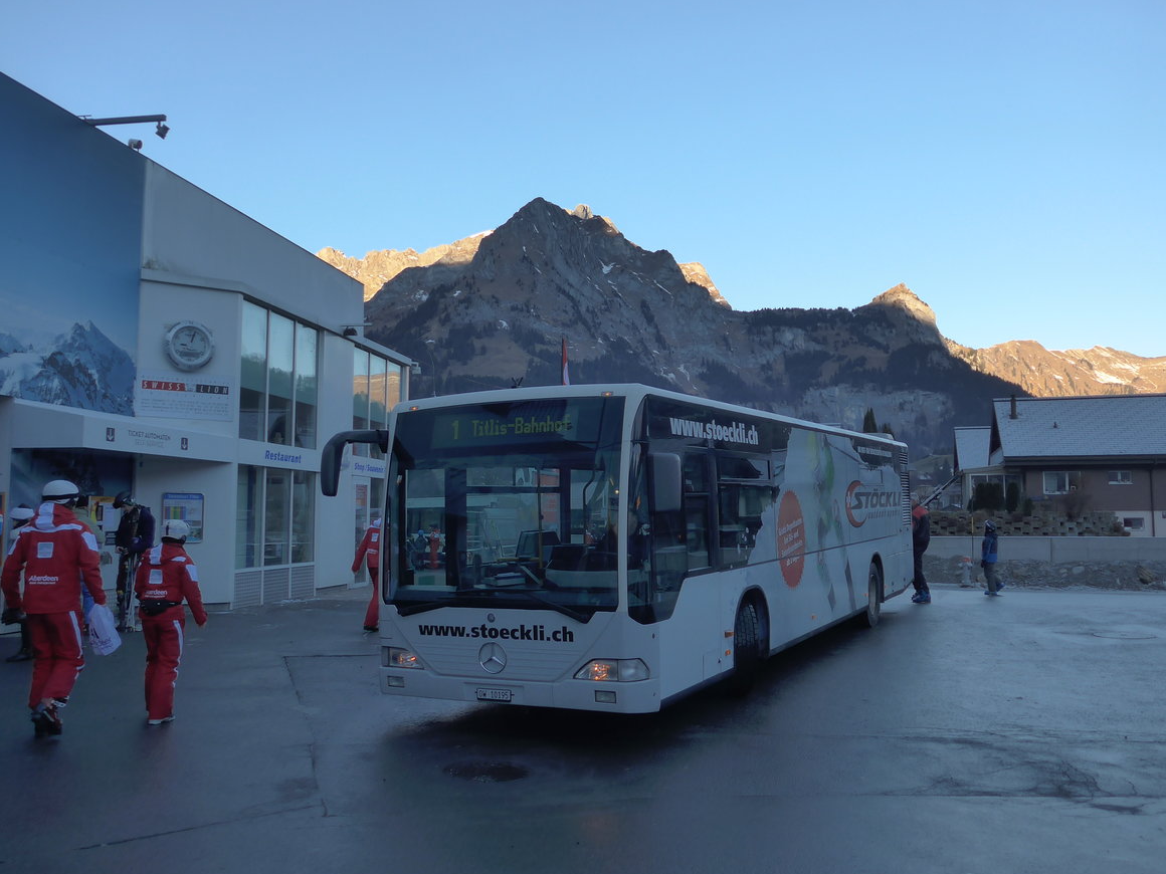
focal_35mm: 30
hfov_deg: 60.0
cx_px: 587
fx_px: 1011
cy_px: 433
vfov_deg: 46.8
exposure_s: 1/800
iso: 160
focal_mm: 6
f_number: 2.2
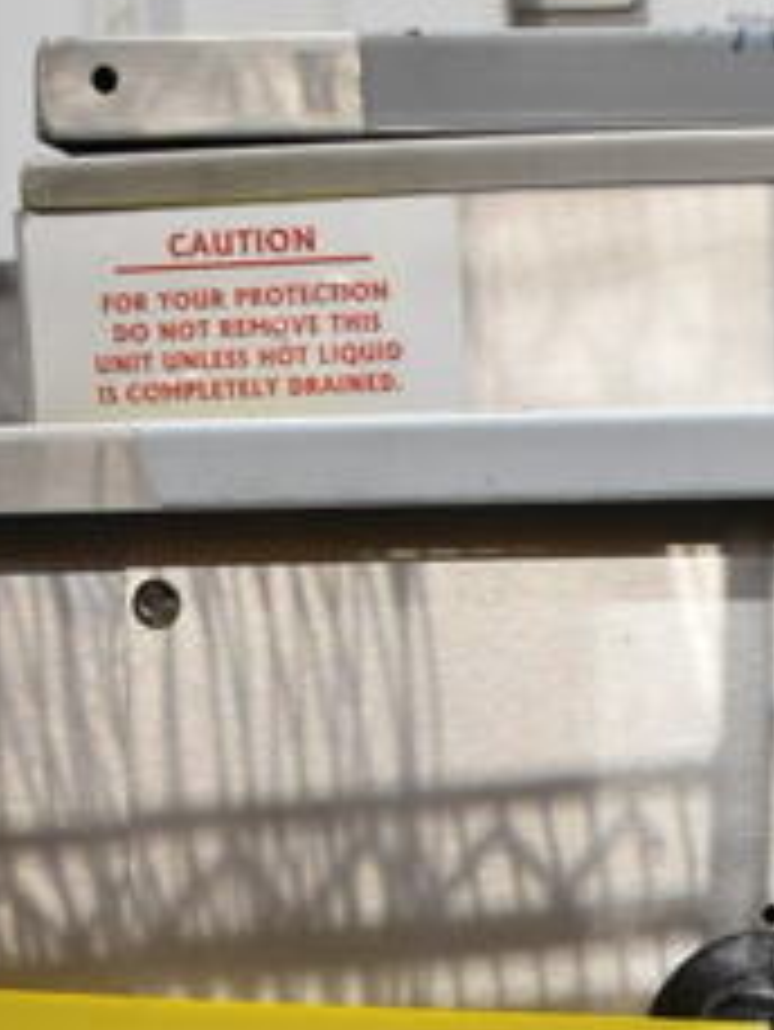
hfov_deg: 10.1
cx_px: 958
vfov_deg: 12.5
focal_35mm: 144
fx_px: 4287
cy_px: 1873
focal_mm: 25
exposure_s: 1/40
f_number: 4
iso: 1000
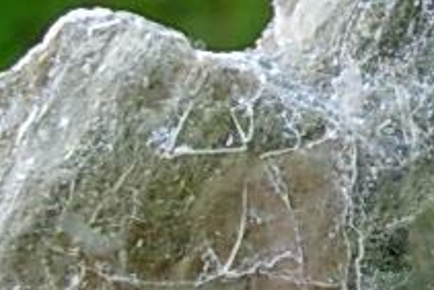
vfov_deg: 7.2
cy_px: 99
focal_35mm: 192
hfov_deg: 10.3
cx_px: 689
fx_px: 2316
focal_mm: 6.3
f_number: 2.9
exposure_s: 1/136
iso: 50
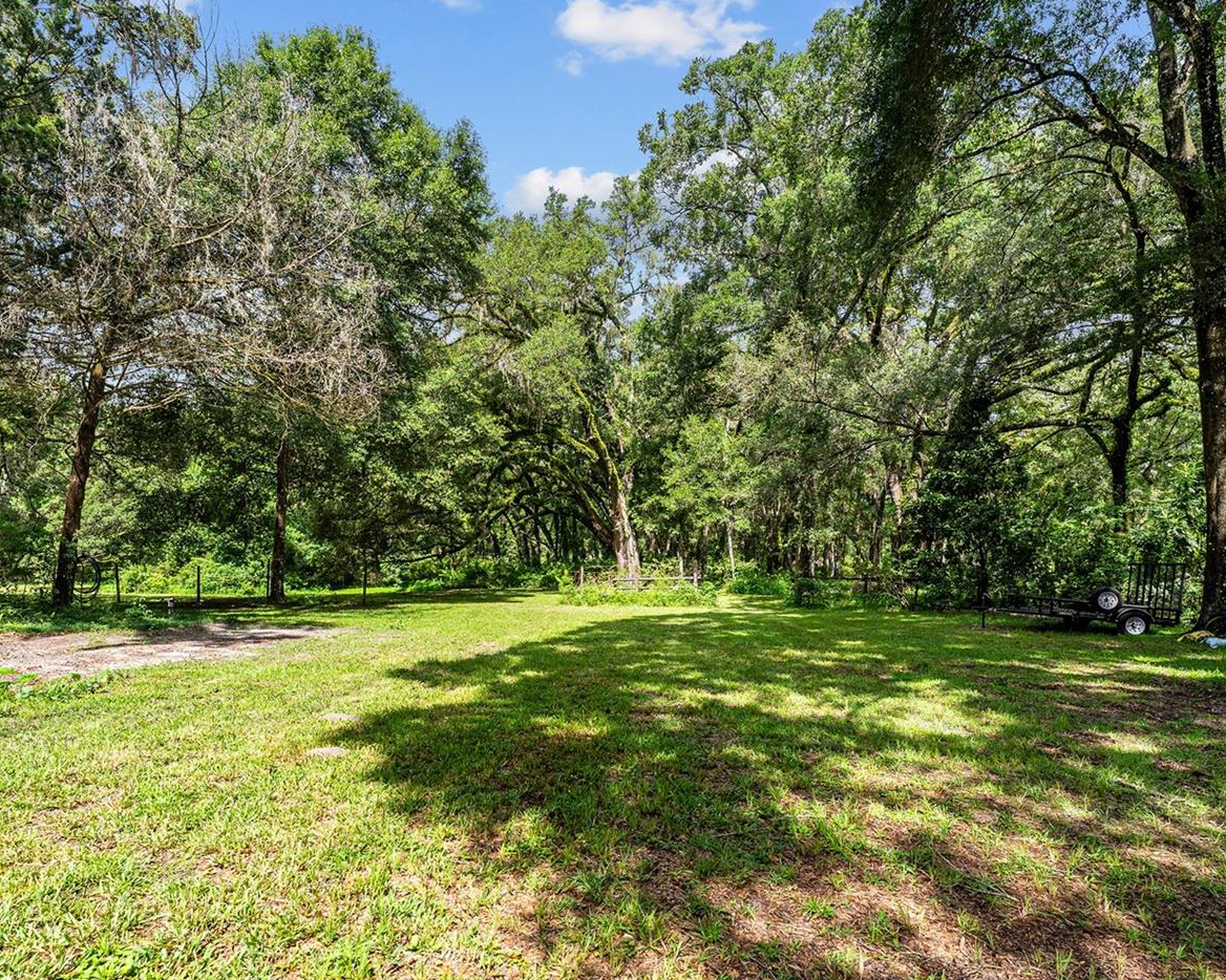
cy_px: 540
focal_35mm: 18
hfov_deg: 86.4
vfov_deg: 73.6
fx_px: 653
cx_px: 593
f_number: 7.1
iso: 640
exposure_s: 1/400
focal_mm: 14
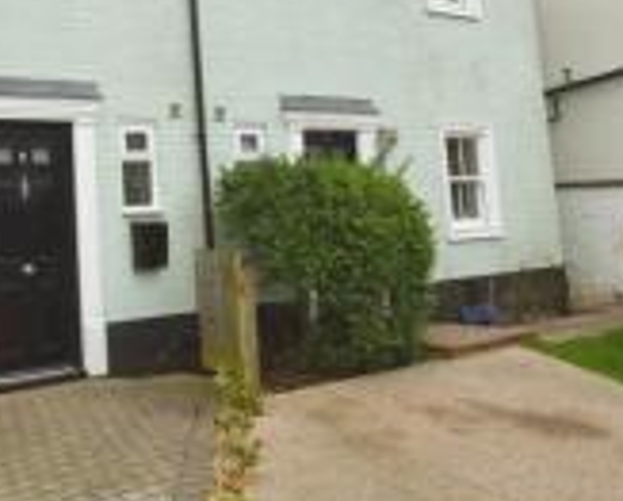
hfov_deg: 40.1
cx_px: 21
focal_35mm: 41
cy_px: -67
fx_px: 757
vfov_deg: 31.8
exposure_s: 1/320
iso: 640
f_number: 8
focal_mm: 10
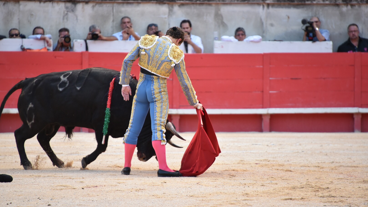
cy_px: 84
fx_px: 3074
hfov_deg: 6.9
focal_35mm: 315
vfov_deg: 3.9
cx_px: 184
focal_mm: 300
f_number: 5.6
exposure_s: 1/640
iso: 1600
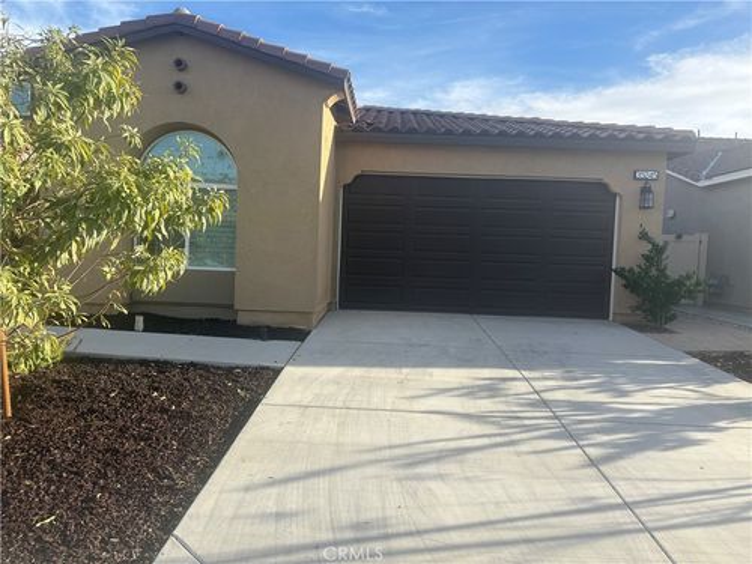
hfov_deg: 67.3
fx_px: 565
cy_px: 282
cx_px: 376
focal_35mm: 26
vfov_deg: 53.1
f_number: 1.6
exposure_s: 1/1550
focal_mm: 5.96
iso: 50
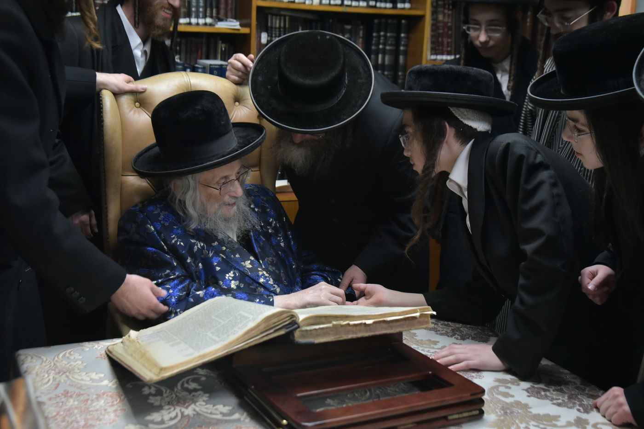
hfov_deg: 42.7
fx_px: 823
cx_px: 322
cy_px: 214
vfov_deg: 29.2
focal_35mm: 46
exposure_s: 1/200
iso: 3200
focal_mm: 46
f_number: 5.6
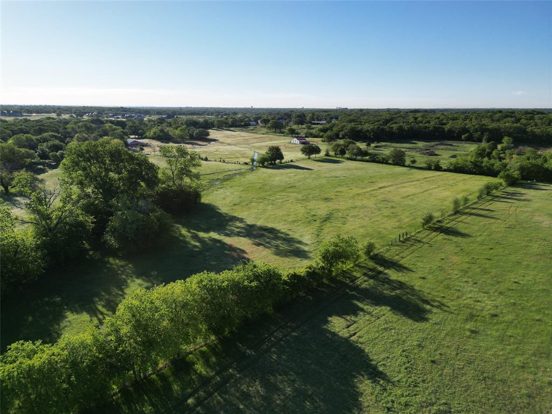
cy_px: 207
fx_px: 383
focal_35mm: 24
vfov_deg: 56.8
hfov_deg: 71.6
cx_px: 276
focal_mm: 6.72
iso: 100
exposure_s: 1/3000
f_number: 1.7
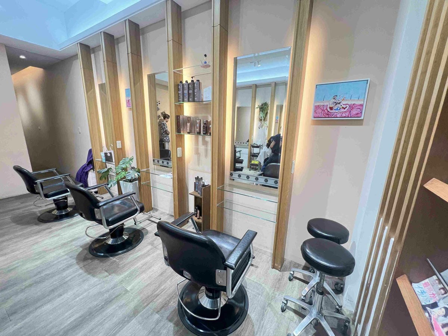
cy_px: 168
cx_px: 224
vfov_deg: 89.9
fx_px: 168
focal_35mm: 13
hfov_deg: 106.2
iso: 160
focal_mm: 1.57
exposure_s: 1/60
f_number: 1.8
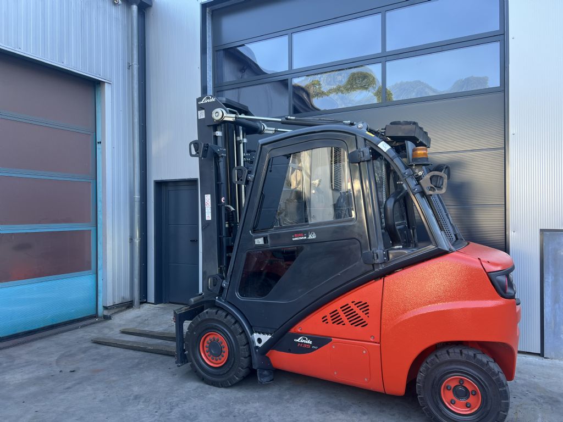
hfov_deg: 67.3
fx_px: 423
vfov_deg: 53.1
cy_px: 211
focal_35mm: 26
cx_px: 282
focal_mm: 5.7
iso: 32
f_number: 1.5
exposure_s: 1/145
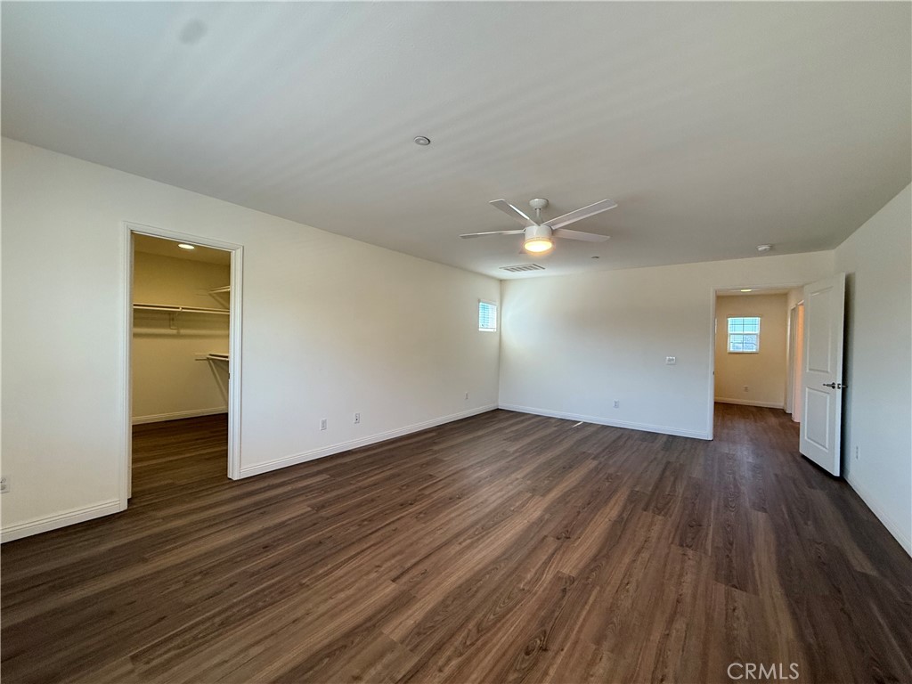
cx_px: 456
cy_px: 342
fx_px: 369
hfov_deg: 102.1
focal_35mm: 14
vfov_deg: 85.7
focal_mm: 2.22
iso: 250
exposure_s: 1/120
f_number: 2.2
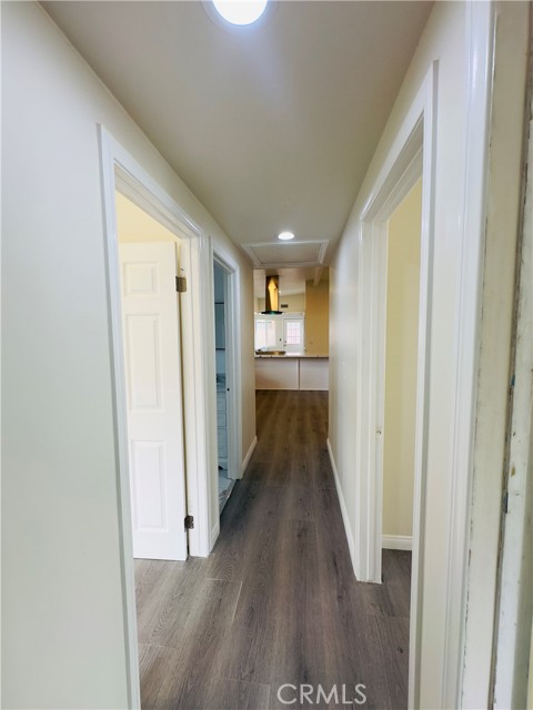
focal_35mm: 14
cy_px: 355
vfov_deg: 102.1
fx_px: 287
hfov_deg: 85.7
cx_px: 266
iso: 50
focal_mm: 2.22
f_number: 2.2
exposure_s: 1/99
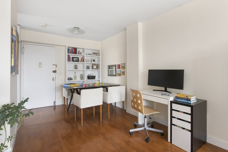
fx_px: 120
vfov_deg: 64.6
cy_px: 76
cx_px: 114
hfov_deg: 86.9
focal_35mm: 19
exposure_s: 1/1.25
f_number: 8
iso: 100
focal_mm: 19
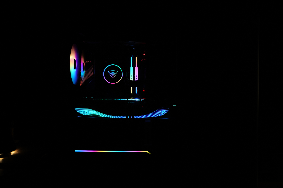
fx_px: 307
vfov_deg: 34.2
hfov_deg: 49.6
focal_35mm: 39
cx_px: 142
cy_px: 94
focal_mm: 39
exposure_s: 1/100
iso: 400
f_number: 4
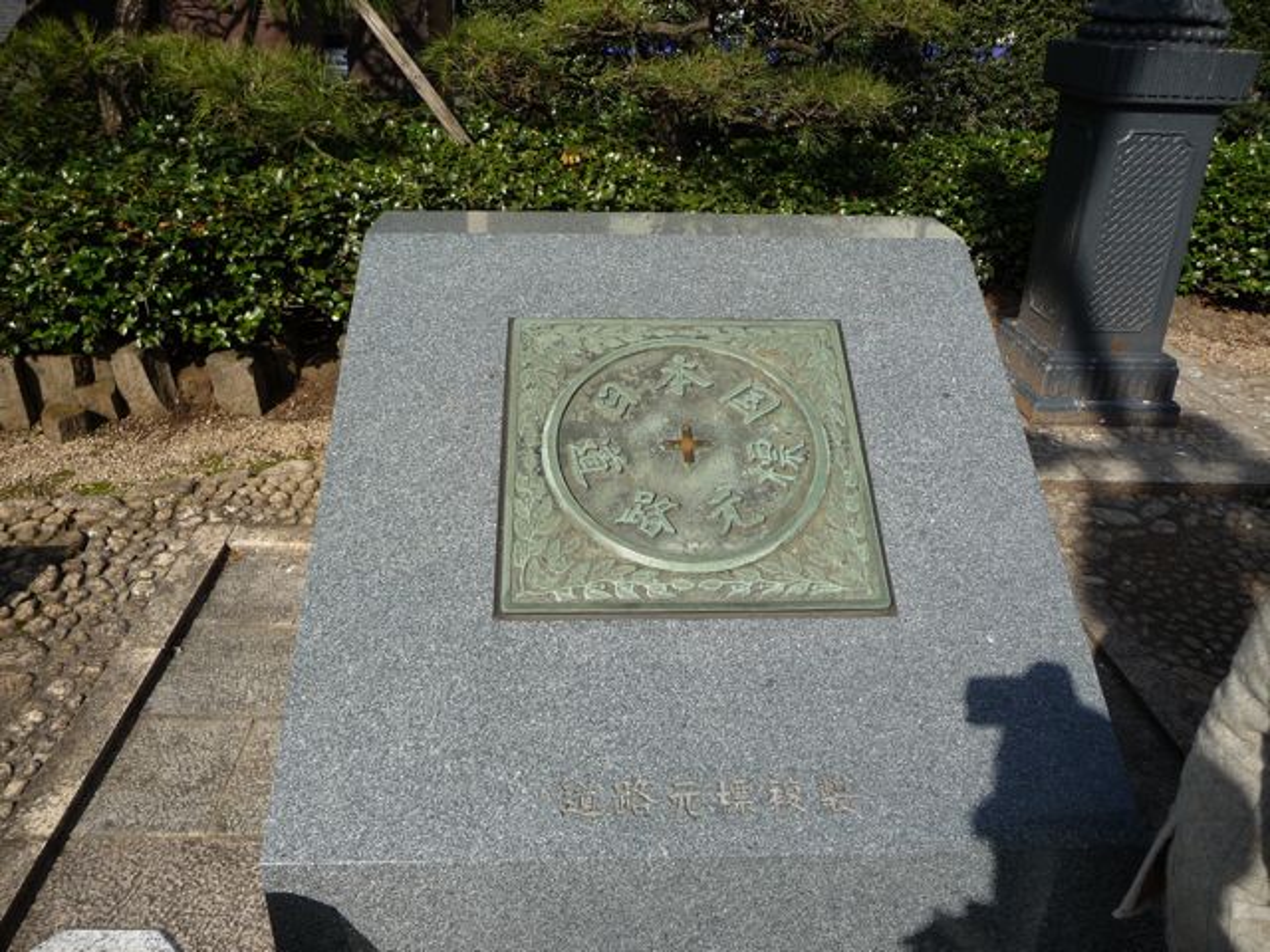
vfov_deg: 49.7
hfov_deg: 63.4
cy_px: 476
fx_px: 1027
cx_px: 635
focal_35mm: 28
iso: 100
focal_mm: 4.7
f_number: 3.3
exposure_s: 1/1000
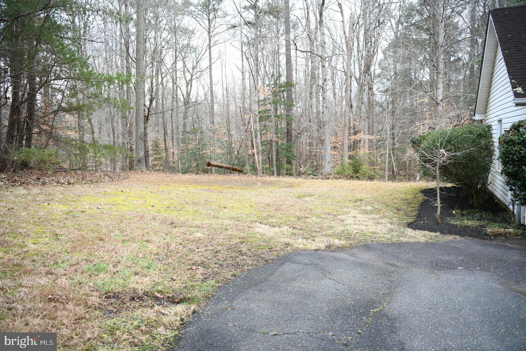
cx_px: 263
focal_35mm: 29
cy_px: 176
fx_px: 424
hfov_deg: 63.7
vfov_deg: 45.0
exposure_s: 1/125
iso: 250
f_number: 2.8
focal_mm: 29
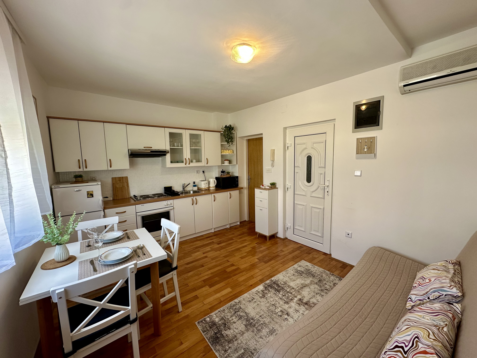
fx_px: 193
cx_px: 238
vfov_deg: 85.7
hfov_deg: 102.1
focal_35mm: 14
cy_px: 179
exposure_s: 1/99
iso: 100
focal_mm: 2.22
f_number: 2.2
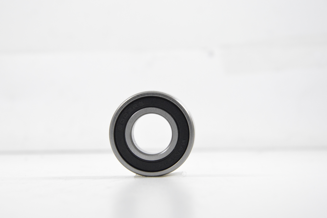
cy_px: 124
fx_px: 1134
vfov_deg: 10.9
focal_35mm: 125
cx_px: 154
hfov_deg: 16.4
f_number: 7.1
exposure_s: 1/100
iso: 3200
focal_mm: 70
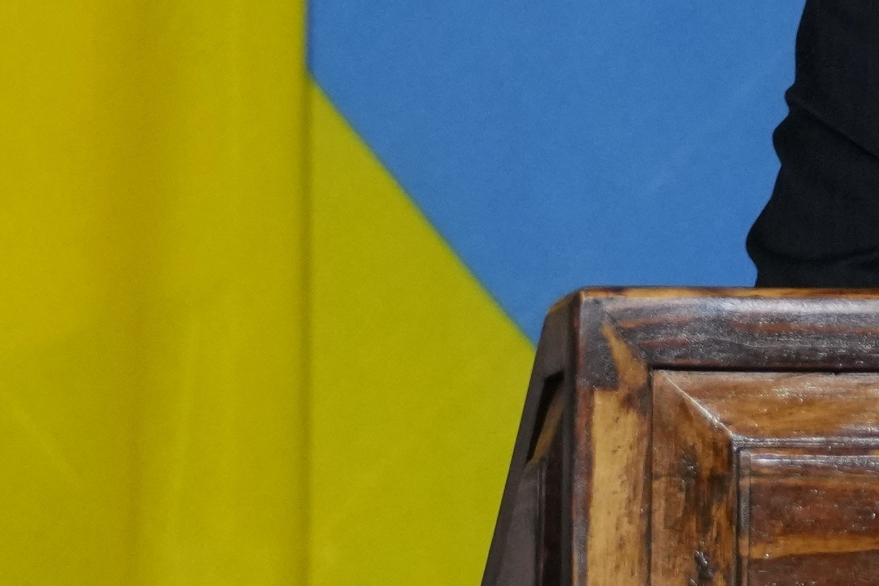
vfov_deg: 1.5
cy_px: 507
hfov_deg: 2.3
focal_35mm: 902
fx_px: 22020
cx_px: 69
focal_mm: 148
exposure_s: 1/125
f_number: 4
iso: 2000
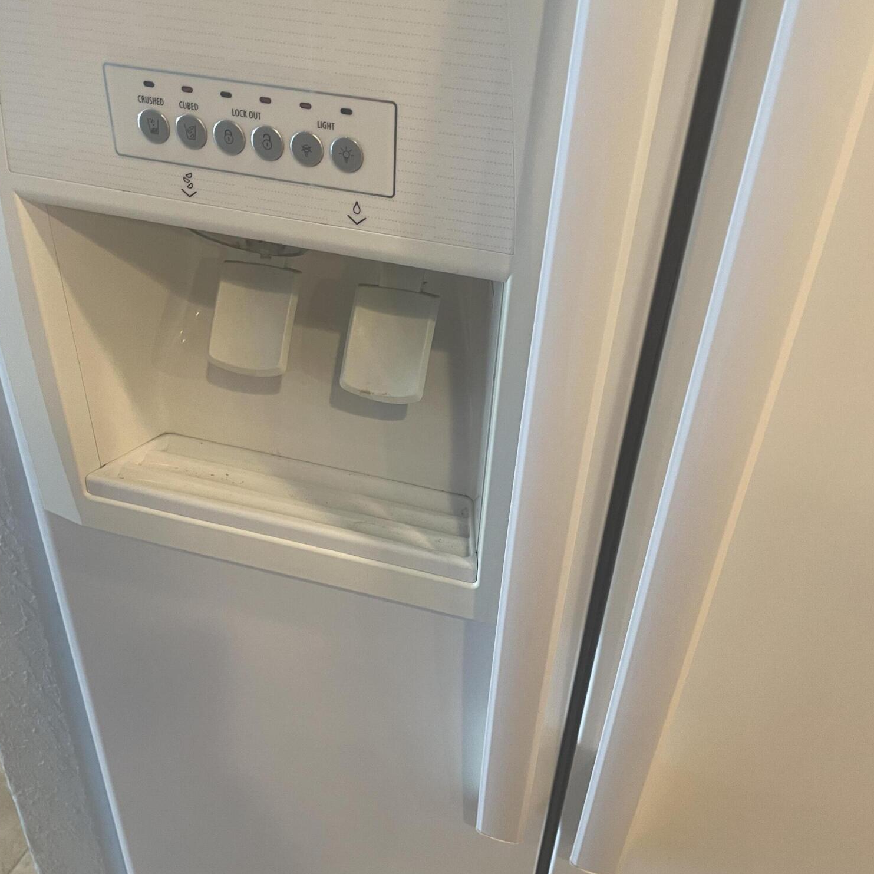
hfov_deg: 52.5
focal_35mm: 31
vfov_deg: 52.5
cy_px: 447
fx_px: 886
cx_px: 433
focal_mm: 4.2
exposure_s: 1/60
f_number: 1.6
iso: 100
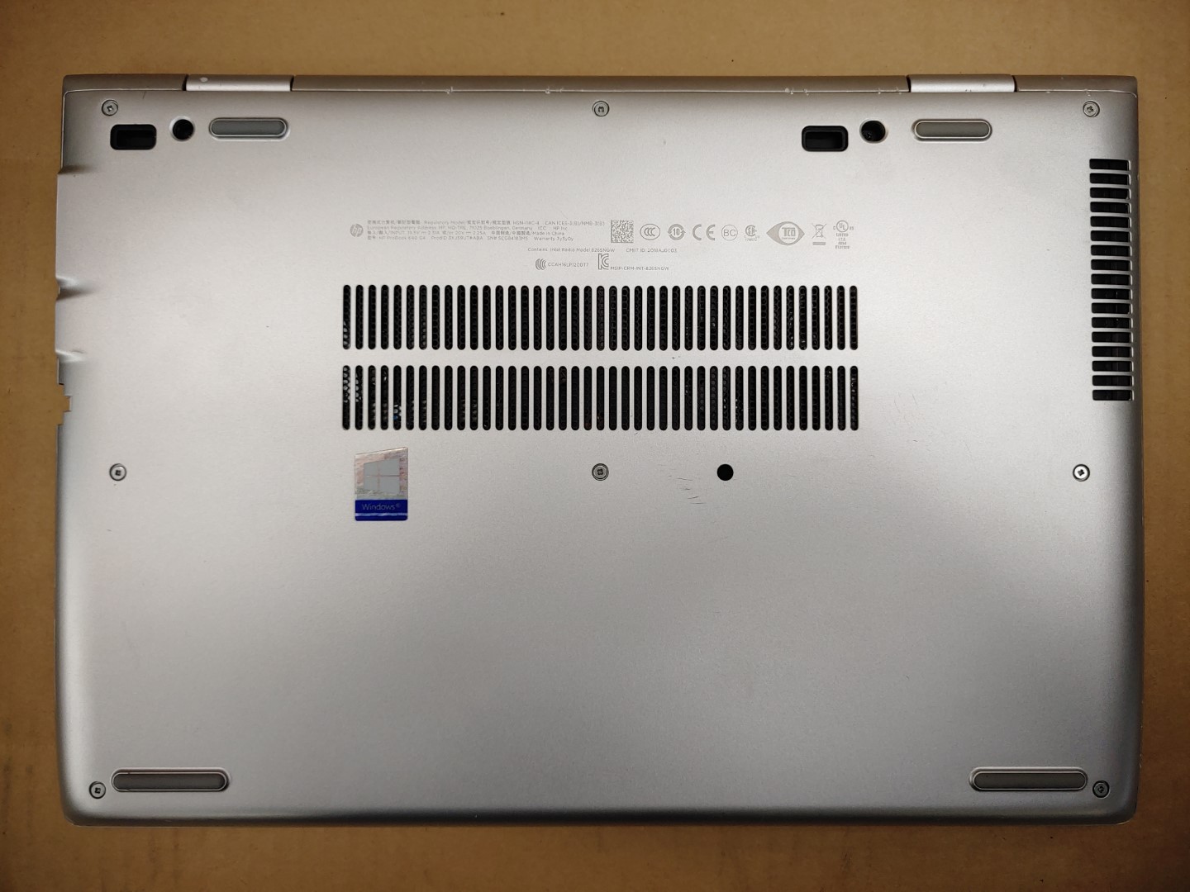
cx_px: 595
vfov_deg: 53.1
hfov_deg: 67.3
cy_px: 446
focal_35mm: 26
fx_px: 894
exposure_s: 1/312
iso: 50
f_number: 1.8
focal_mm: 4.36
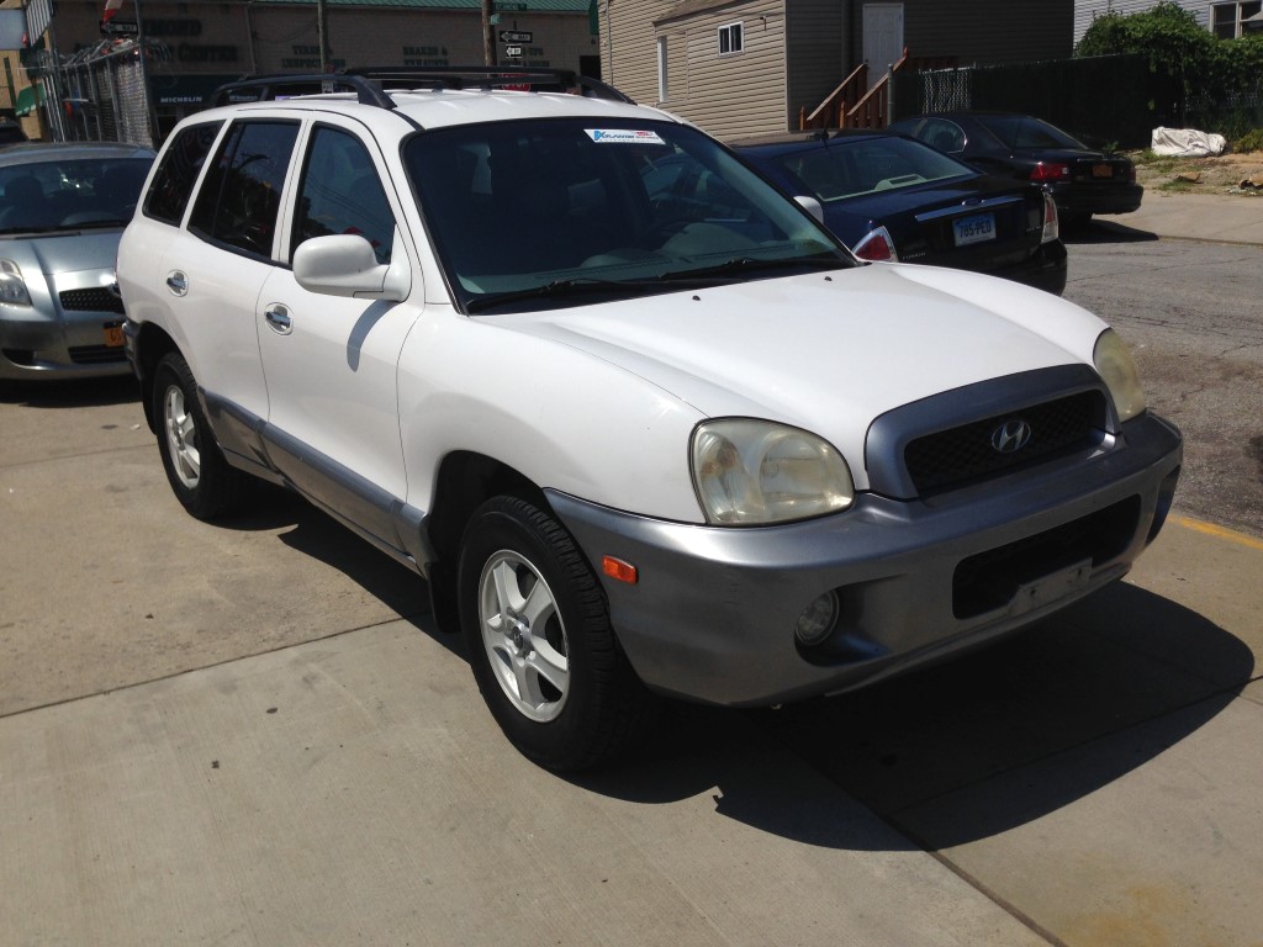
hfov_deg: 55.4
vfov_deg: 42.9
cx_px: 632
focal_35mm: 33
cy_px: 474
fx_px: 1204
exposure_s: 1/4184
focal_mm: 4.12
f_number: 2.4
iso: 50
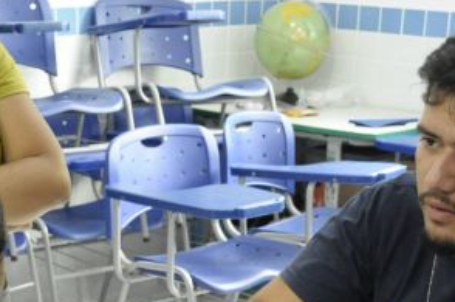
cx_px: 197
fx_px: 1237
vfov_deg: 13.3
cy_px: 410
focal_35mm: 98
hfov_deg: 20.8
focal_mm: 24
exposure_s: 1/60
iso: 2000
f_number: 4
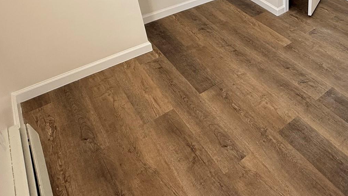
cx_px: 306
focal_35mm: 31
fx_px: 286
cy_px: -9
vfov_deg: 33.8
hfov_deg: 55.3
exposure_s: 1/120
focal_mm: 2.22
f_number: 2.2
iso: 100
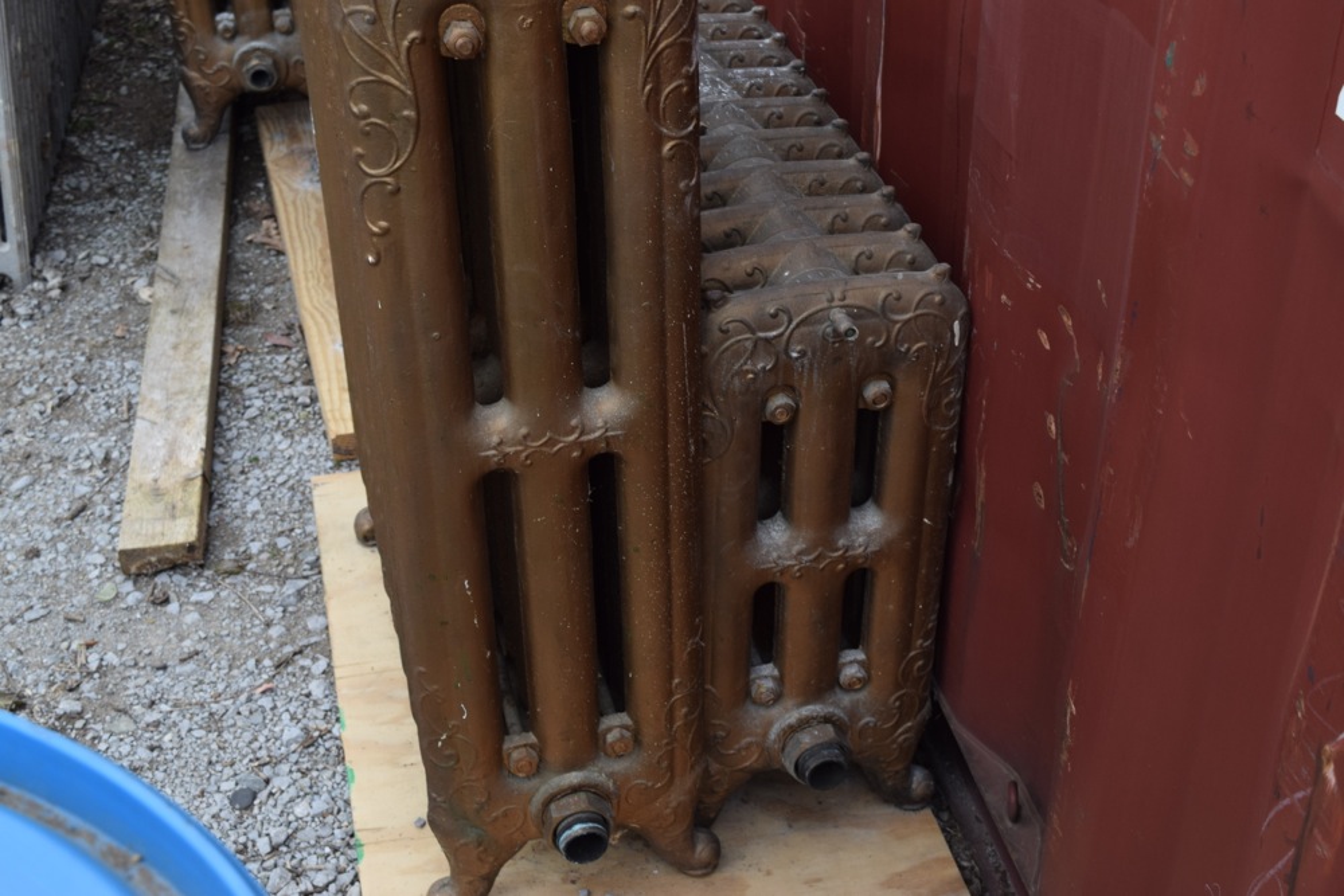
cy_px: 448
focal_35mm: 52
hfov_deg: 37.8
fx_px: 1960
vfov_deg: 25.8
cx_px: 672
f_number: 7.1
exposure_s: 1/200
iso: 400
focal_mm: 35
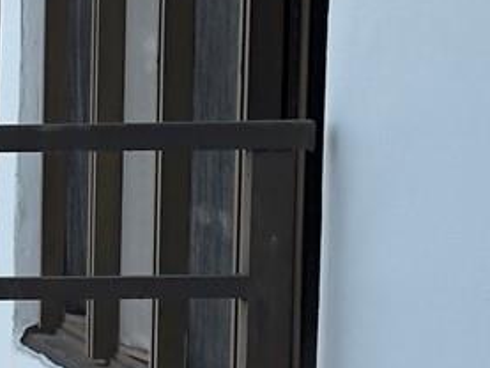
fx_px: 3923
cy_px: 640
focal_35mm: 277
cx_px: -529
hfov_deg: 6.9
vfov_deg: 5.3
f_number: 1.78
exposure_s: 1/3610
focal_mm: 6.76
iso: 64
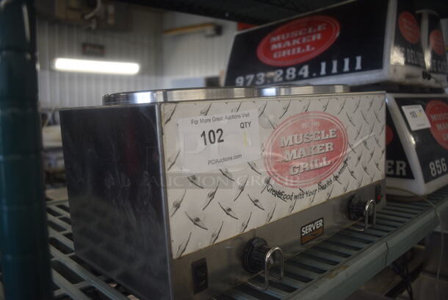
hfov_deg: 61.9
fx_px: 374
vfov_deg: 43.7
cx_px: 224
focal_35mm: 30
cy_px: 150
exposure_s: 1/250
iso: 560
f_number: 3.8
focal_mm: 20
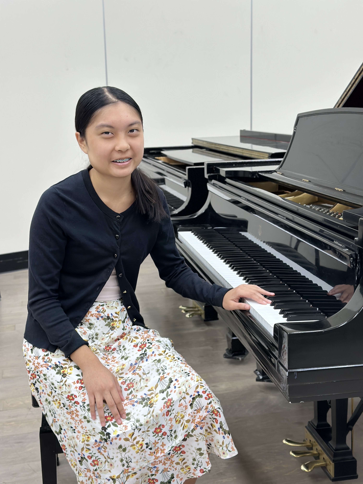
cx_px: 182
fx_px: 671
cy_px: 242
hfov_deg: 30.3
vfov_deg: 39.7
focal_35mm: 48
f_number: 1.78
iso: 160
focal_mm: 6.86
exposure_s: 1/125
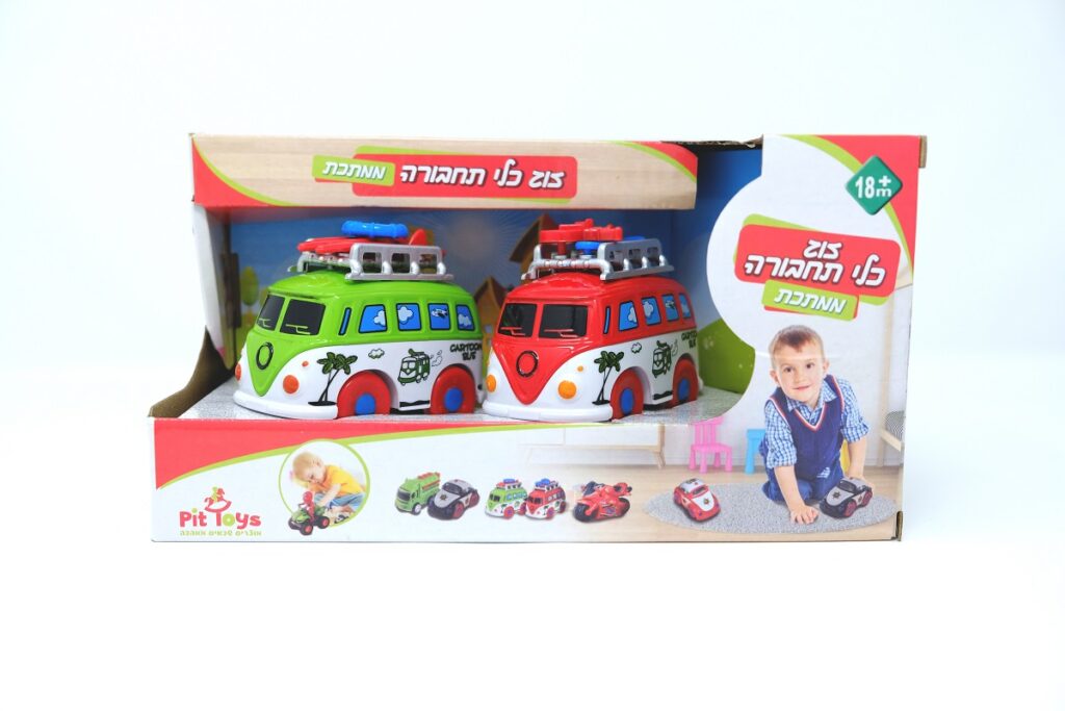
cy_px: 356
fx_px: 1035
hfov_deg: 54.4
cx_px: 532
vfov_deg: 37.9
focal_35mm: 35
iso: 500
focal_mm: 23.3
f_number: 3.2
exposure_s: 1/400
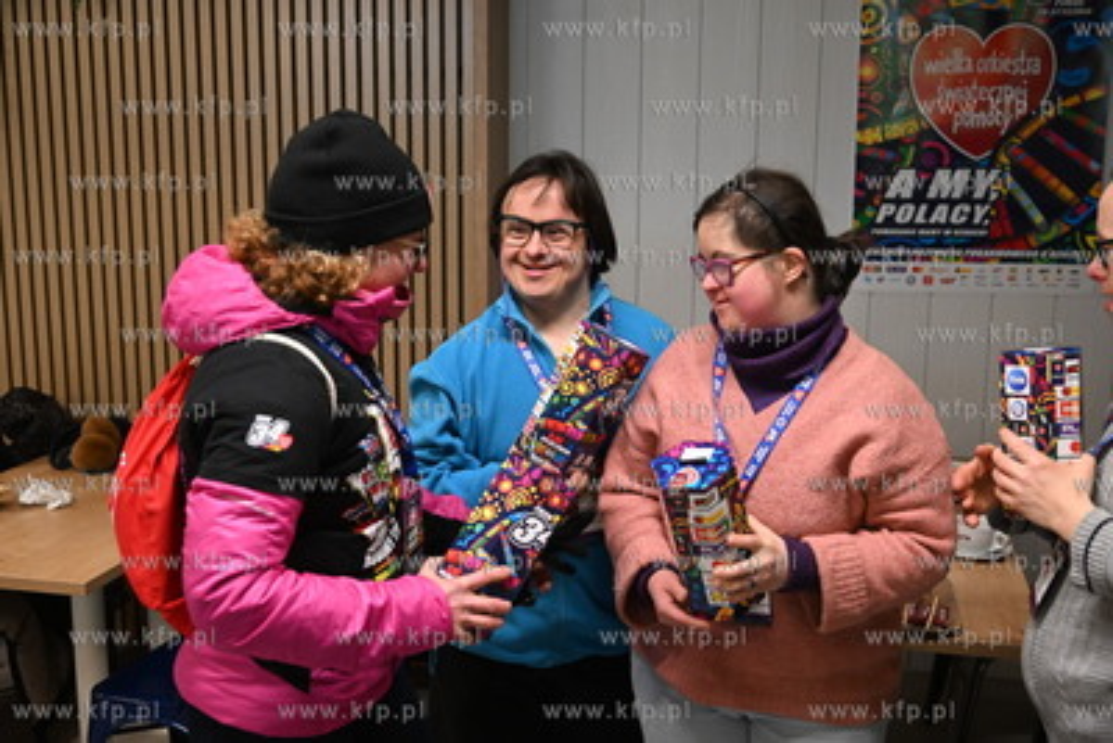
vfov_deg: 33.4
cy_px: 372
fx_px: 1237
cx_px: 556
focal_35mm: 40
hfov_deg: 48.4
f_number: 4
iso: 3200
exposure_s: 1/160
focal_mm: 40
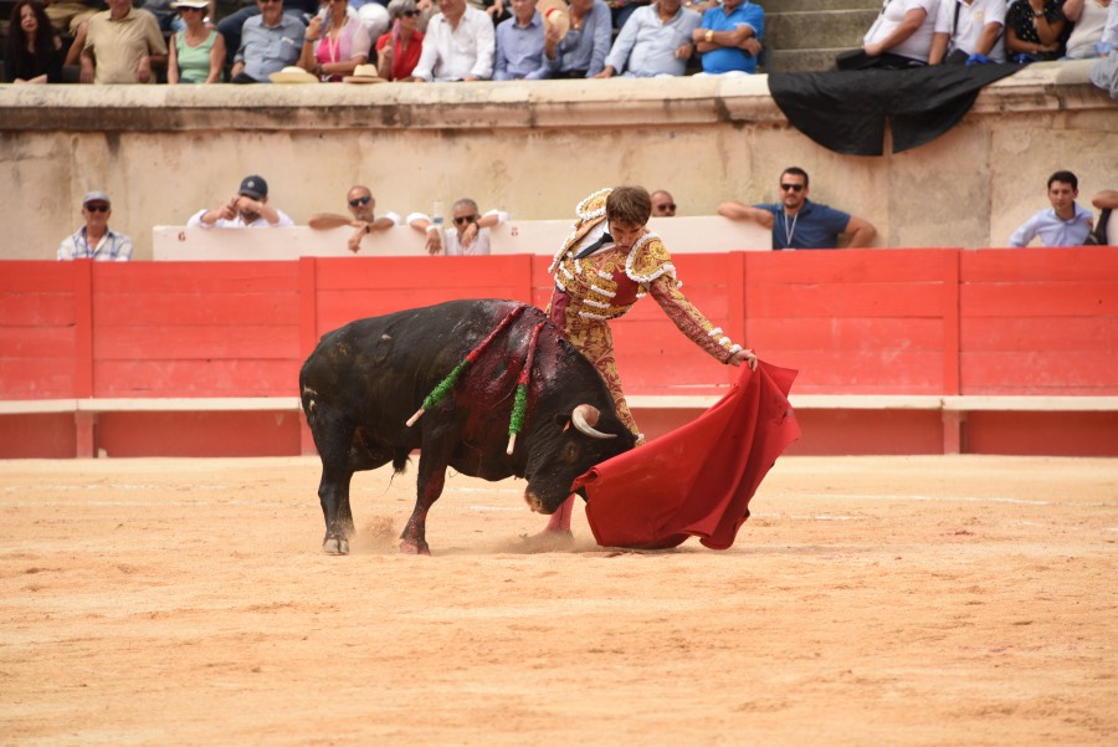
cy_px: 374
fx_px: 9321
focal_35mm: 300
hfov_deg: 6.9
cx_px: 559
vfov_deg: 4.6
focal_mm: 300
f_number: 7.1
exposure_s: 1/800
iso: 400
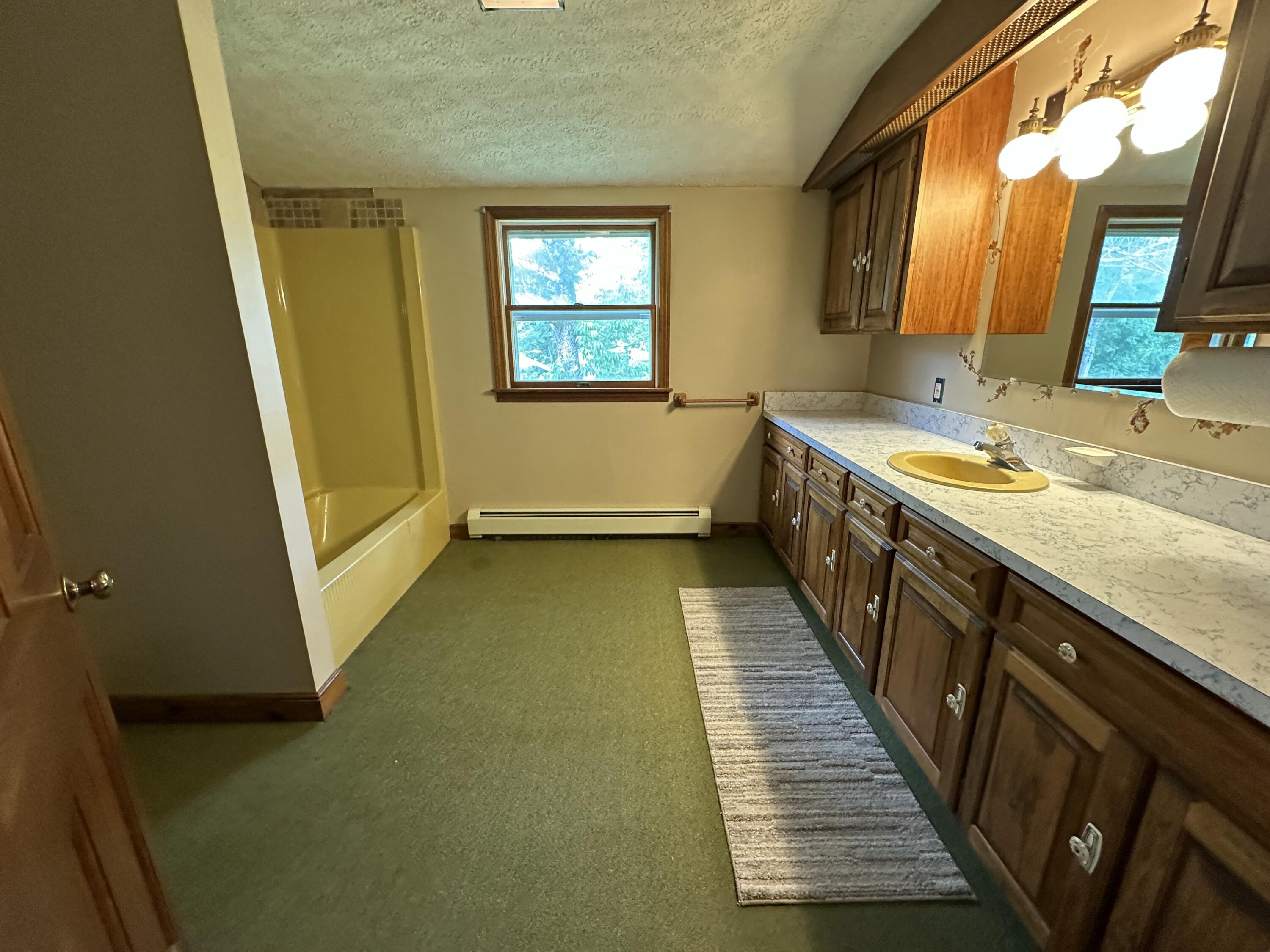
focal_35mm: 14
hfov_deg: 102.1
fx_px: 514
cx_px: 635
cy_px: 476
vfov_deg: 85.7
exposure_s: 1/60
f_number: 2.2
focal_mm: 2.22
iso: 640
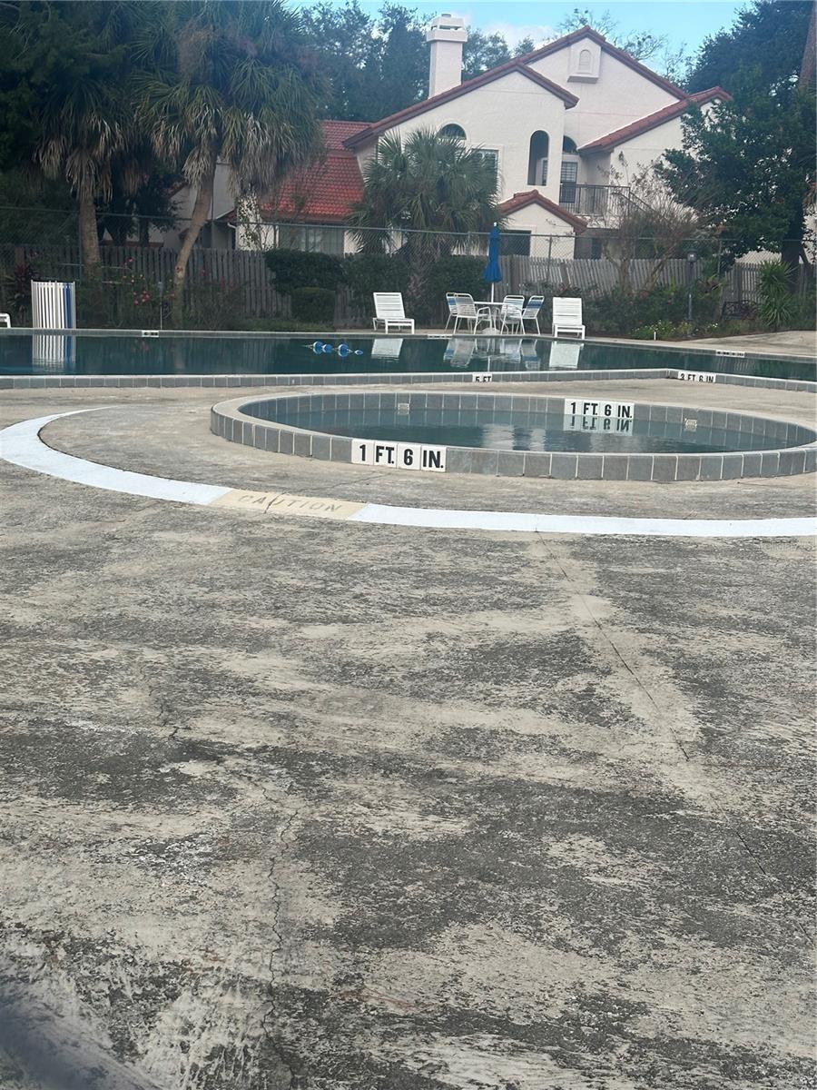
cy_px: 545
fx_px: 1511
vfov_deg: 39.7
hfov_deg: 30.3
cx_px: 408
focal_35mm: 48
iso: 64
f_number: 1.78
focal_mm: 6.86
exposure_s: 1/1916
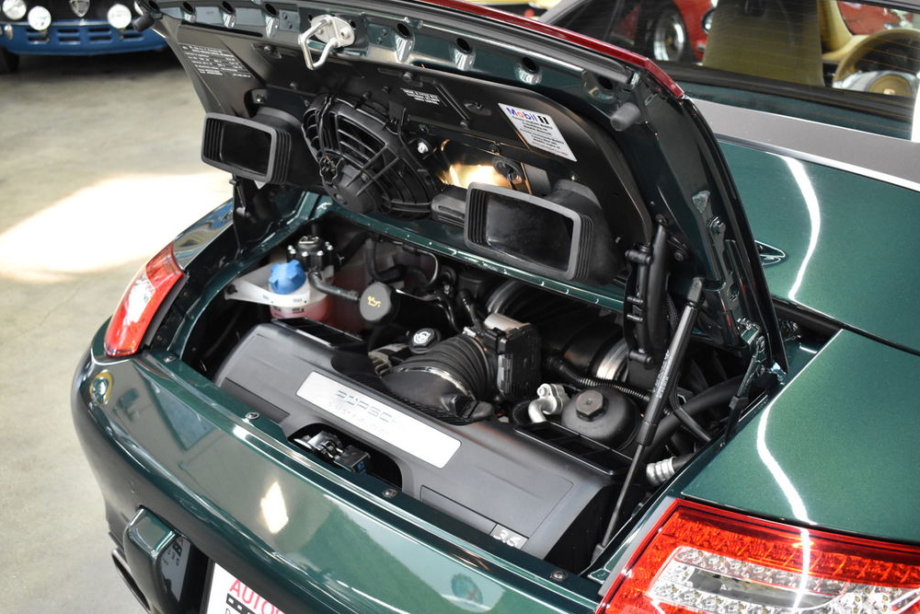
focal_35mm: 43
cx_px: 455
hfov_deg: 45.4
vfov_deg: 31.2
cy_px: 312
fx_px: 1099
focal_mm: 28
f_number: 4.2
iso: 2200
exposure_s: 1/50
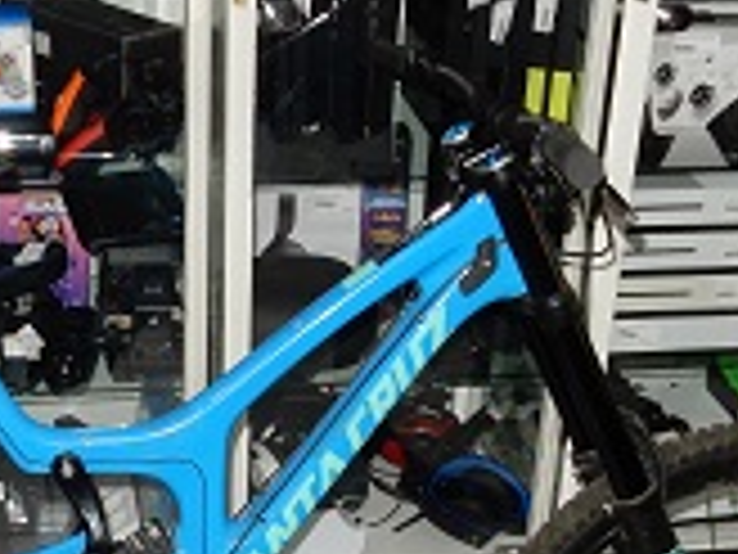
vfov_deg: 18.7
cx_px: 252
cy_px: 597
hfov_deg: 25.5
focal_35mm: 76
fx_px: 1620
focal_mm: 4.5
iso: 250
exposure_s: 1/30
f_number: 3.7
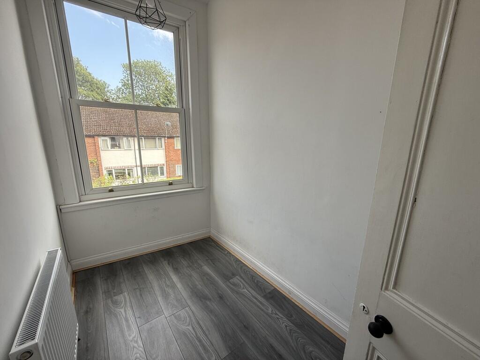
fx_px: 194
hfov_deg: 102.1
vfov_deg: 85.7
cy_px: 180
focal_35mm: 14
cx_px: 240
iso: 50
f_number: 2.2
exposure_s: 1/122
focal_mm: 2.22
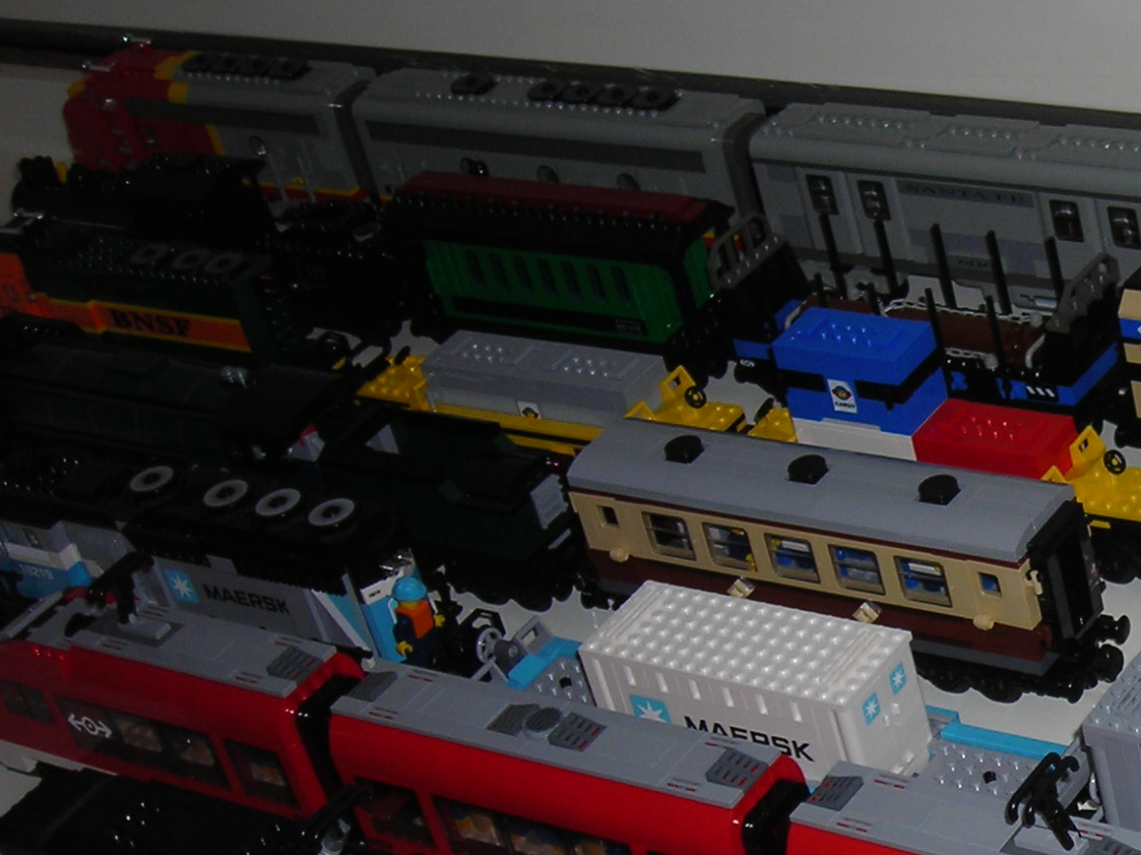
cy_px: 727
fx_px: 2801
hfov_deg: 22.1
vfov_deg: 17.2
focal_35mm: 85
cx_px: 1169
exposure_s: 1/60.1
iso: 60
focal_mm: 6.3
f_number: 6.4
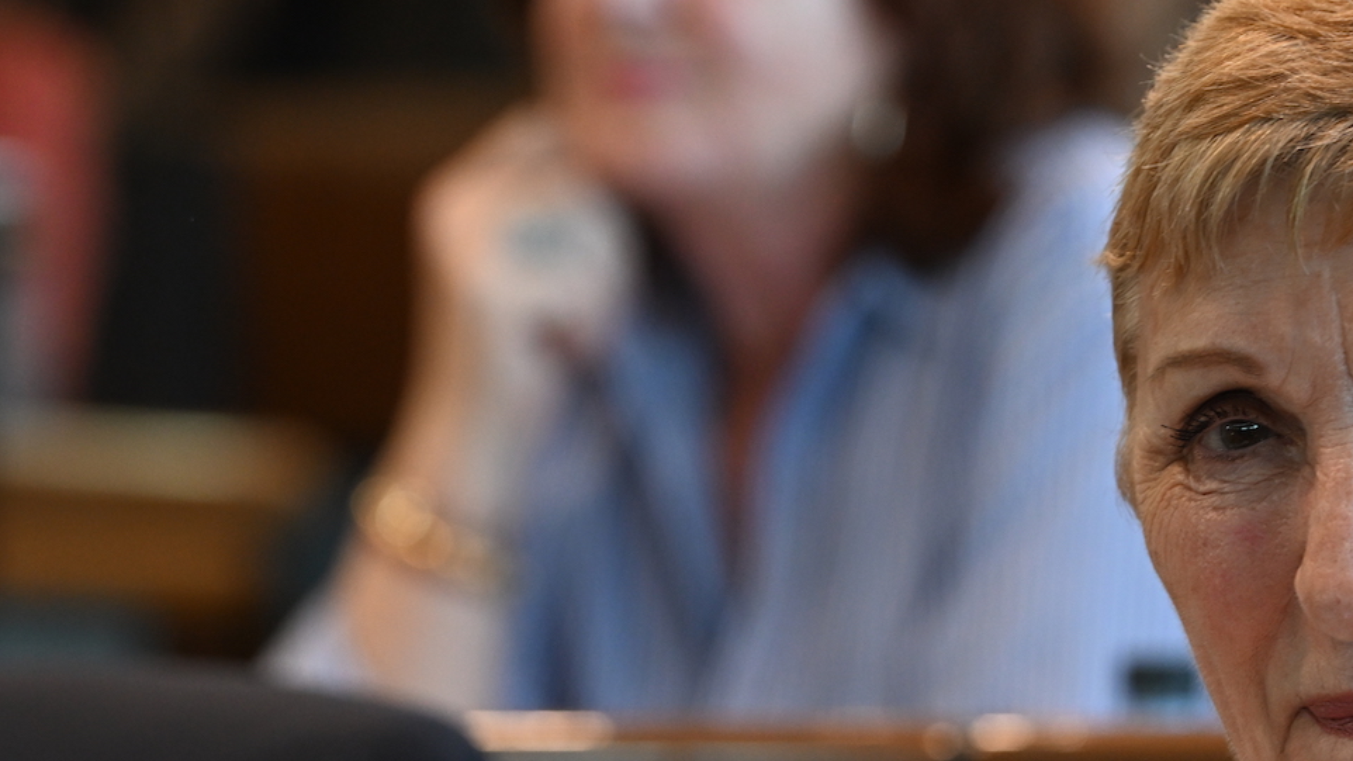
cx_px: 1235
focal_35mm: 290
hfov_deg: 7.4
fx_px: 10404
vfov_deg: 4.2
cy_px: 689
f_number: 4
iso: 1250
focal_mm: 130
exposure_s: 1/100
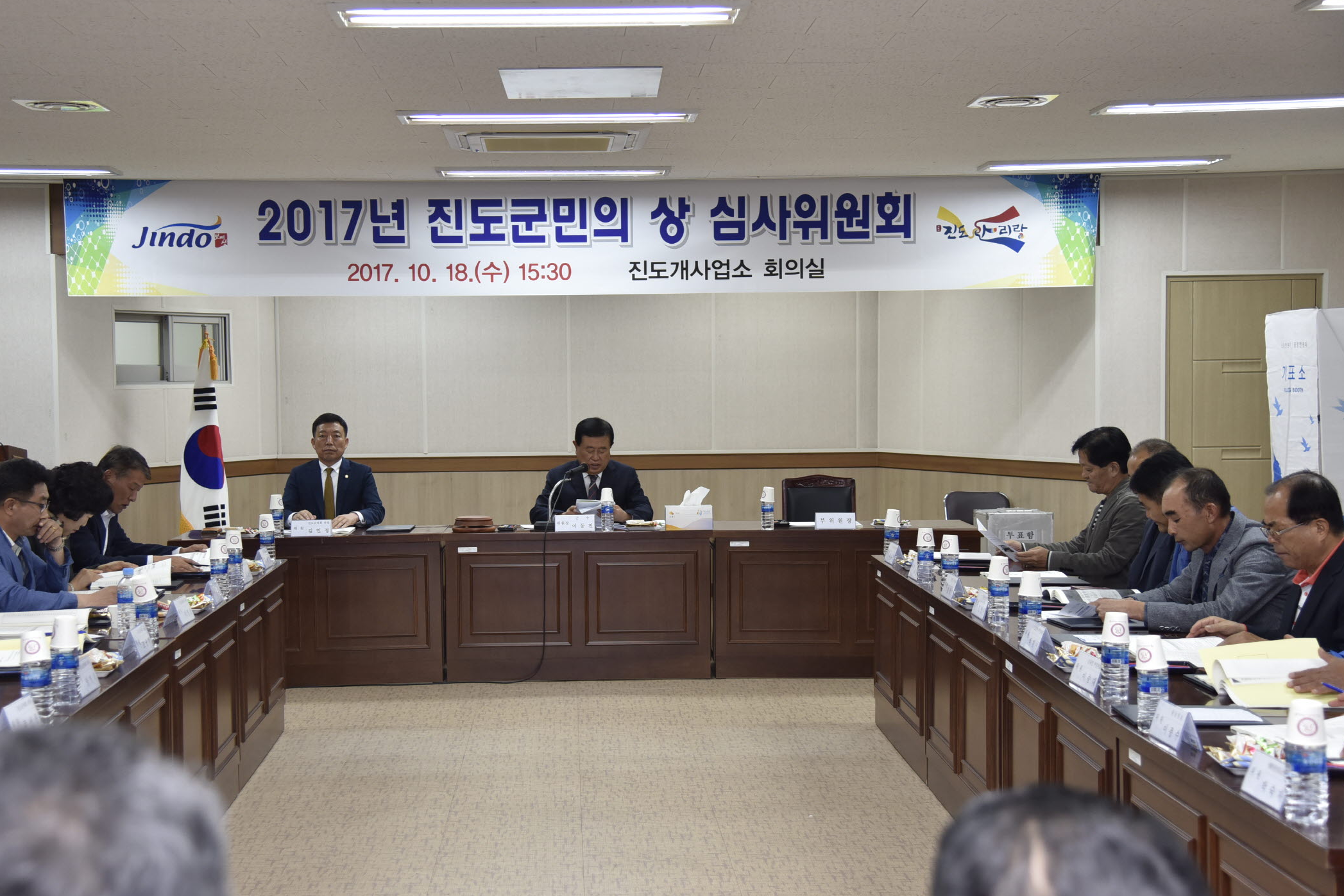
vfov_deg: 24.6
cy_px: 447
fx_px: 2053
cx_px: 603
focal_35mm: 55
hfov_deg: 36.2
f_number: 4
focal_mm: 48
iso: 800
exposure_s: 1/125
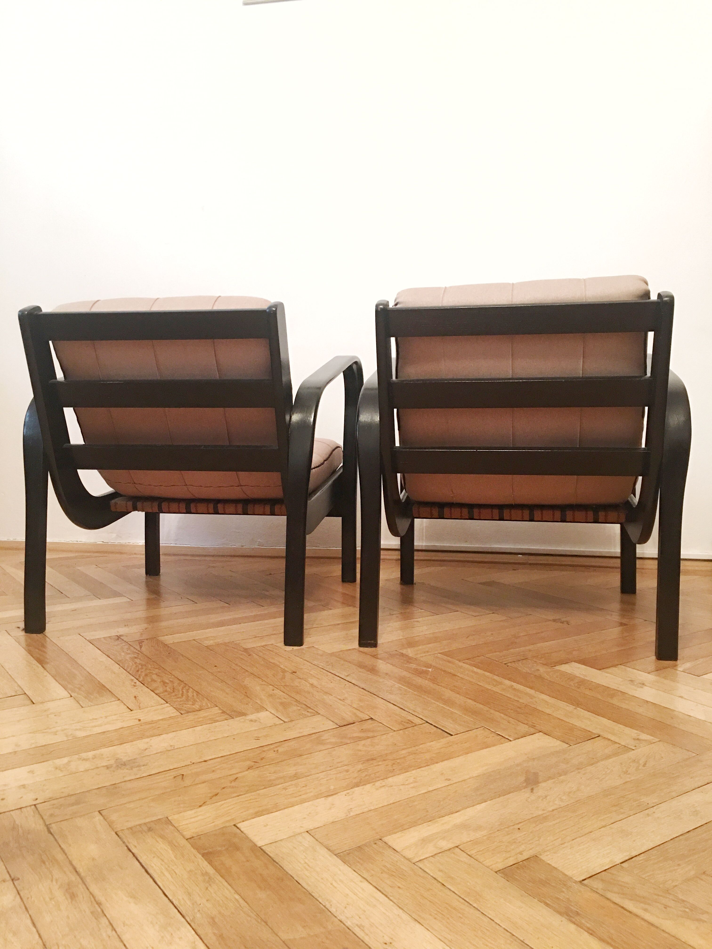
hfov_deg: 48.2
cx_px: 356
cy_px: 474
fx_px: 795
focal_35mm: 29
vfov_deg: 61.7
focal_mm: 4.15
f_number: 2.2
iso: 100
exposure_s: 1/10
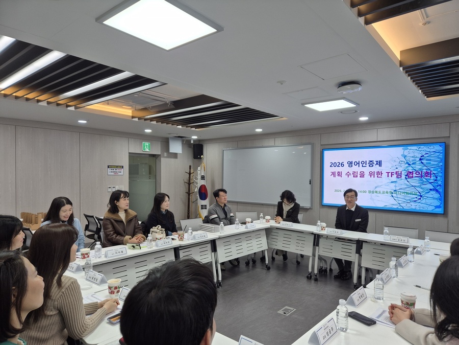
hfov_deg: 73.9
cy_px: 172
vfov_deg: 58.9
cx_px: 230
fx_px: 305
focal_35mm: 23
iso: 40
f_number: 1.8
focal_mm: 5.4
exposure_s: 1/120
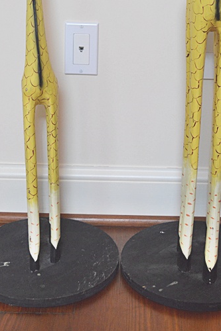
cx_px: 140
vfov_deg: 22.7
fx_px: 802
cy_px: 21
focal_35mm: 87
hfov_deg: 15.7
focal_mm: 29
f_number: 4.5
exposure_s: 1/15
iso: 400
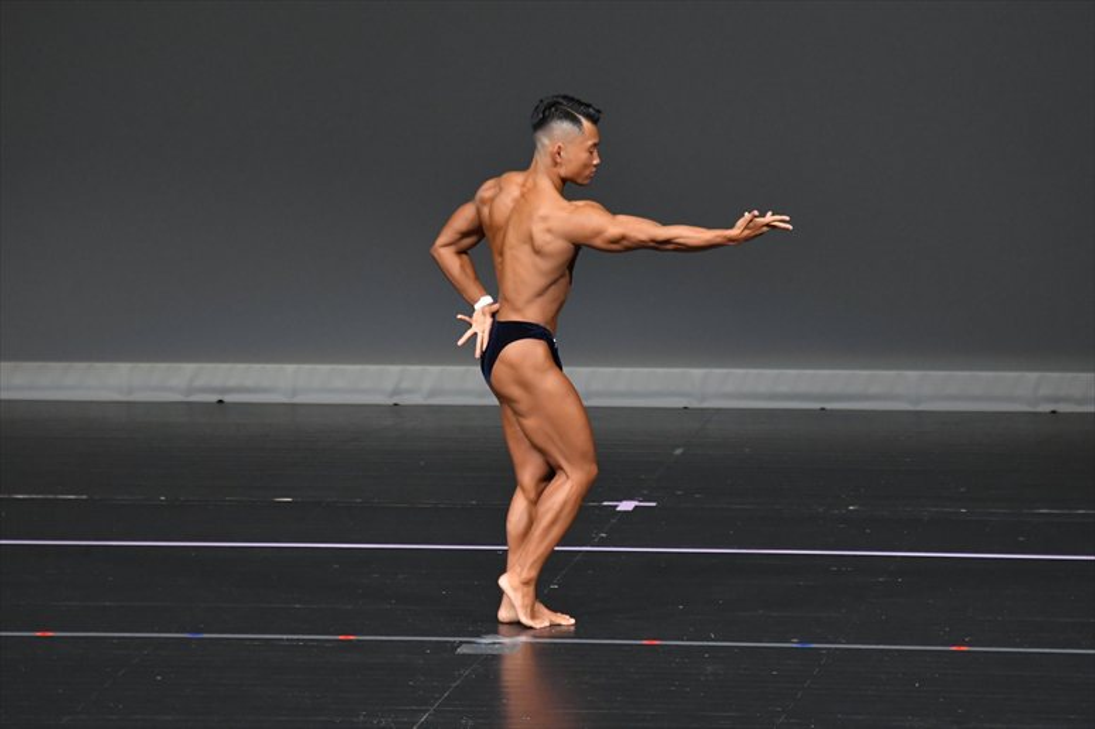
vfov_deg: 4.0
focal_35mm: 345
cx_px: 548
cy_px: 364
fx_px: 10489
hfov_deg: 6.0
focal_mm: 230
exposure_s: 1/400
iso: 4000
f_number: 5.6
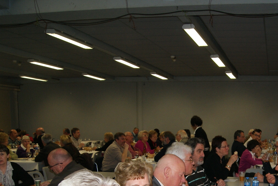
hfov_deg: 38.6
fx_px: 394
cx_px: 175
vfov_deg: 26.1
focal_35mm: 51
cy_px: 146
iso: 400
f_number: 5.6
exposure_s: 1/60
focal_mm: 18
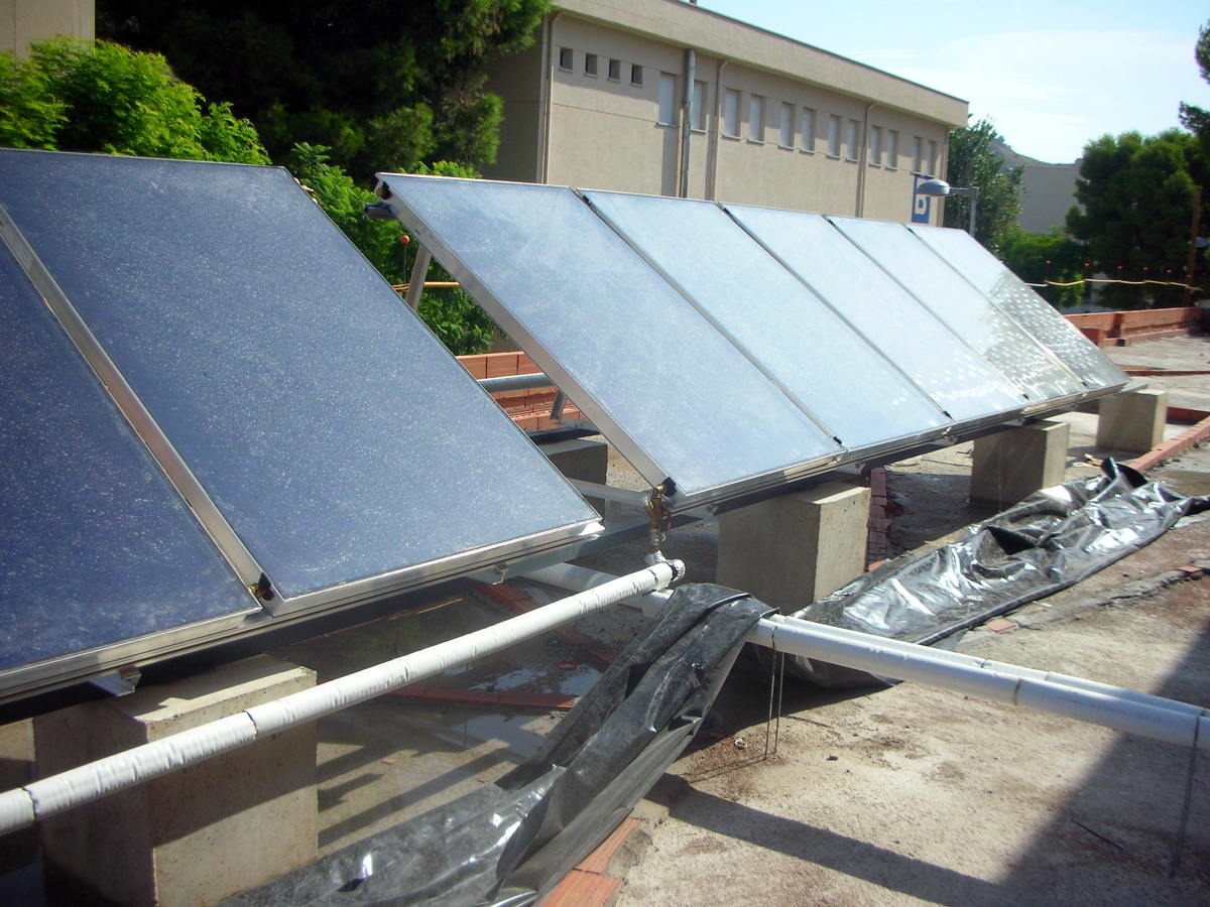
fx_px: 1223
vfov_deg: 40.7
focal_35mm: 35
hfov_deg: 52.6
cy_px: 454
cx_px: 605
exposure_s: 1/133
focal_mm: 5.8
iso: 50
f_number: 8.5
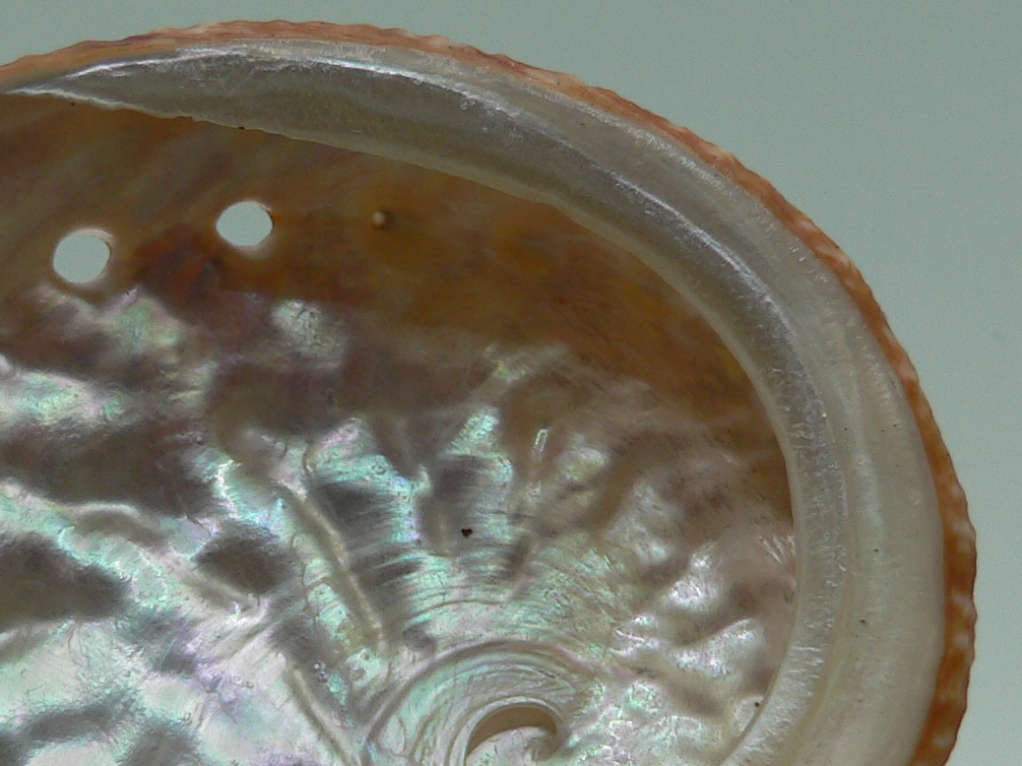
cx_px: 284
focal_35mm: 68
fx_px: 2007
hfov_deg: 28.2
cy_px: 583
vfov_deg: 21.4
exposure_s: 1/100
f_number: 2.8
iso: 80
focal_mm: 4.6
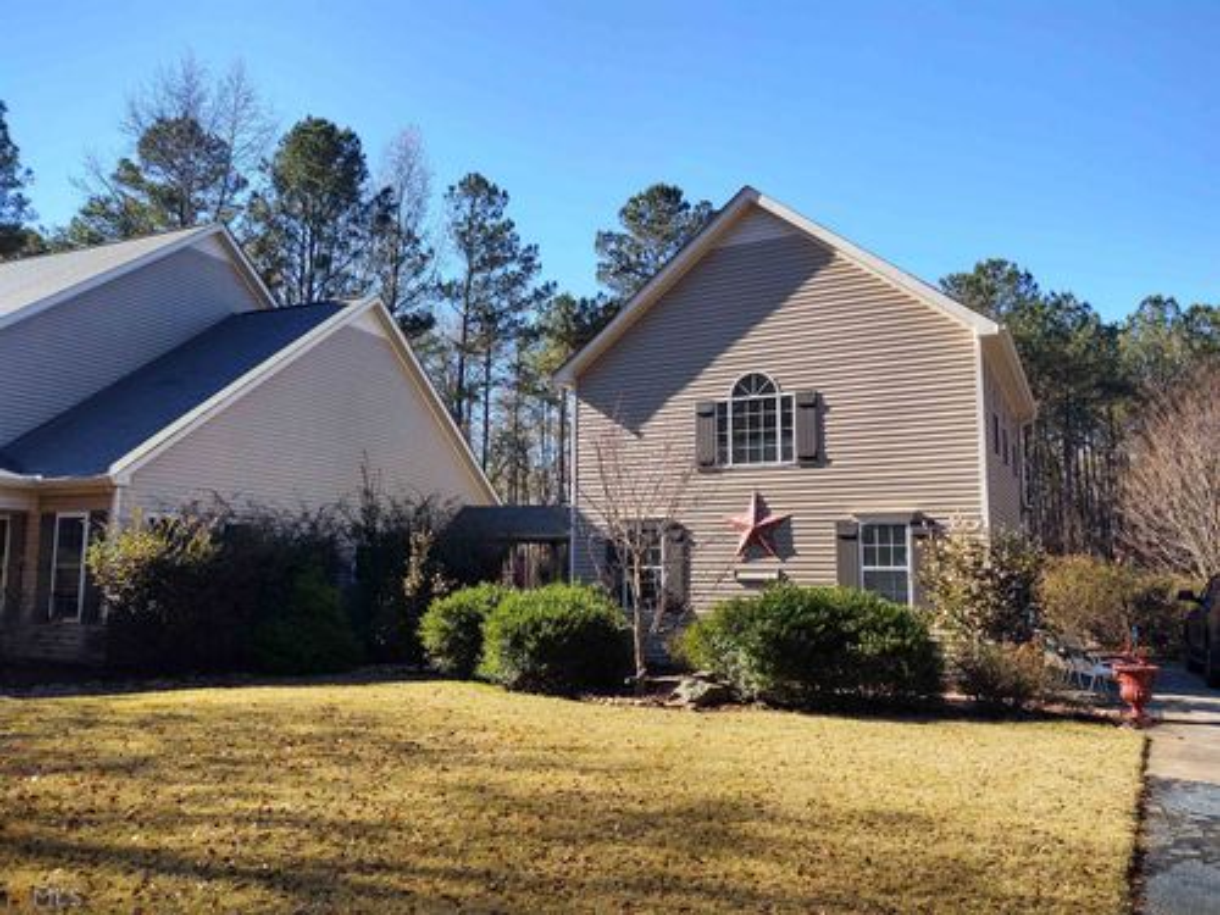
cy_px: 458
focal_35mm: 27
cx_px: 610
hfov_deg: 65.3
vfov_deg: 51.4
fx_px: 952
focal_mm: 4.75
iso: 100
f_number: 1.7
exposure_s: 1/2468
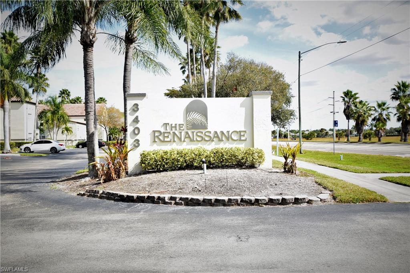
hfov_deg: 53.1
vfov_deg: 36.8
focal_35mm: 36
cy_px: 136
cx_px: 205
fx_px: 410
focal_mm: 24
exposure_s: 1/400
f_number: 9
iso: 200
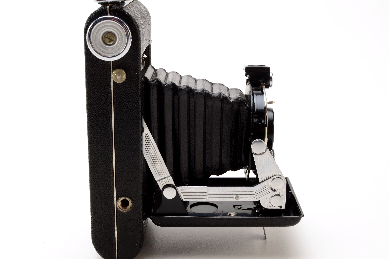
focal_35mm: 58
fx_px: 627
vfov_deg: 23.4
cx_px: 177
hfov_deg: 34.5
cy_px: 127
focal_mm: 34
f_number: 18
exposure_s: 1/160
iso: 100
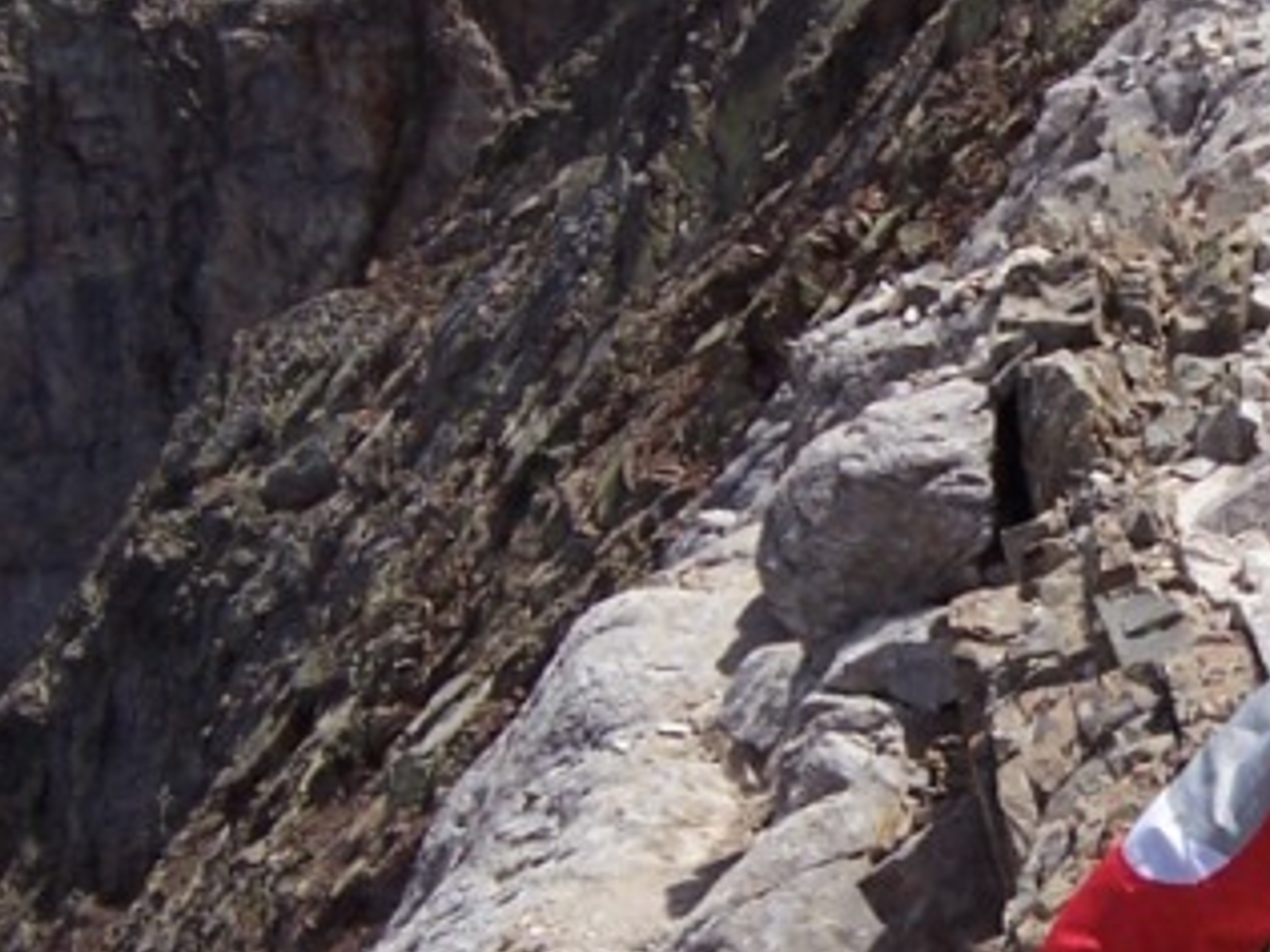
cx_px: 1326
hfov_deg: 17.8
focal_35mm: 107
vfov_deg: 13.8
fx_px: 3926
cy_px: 538
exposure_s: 1/1000
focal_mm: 5.5
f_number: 4
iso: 80
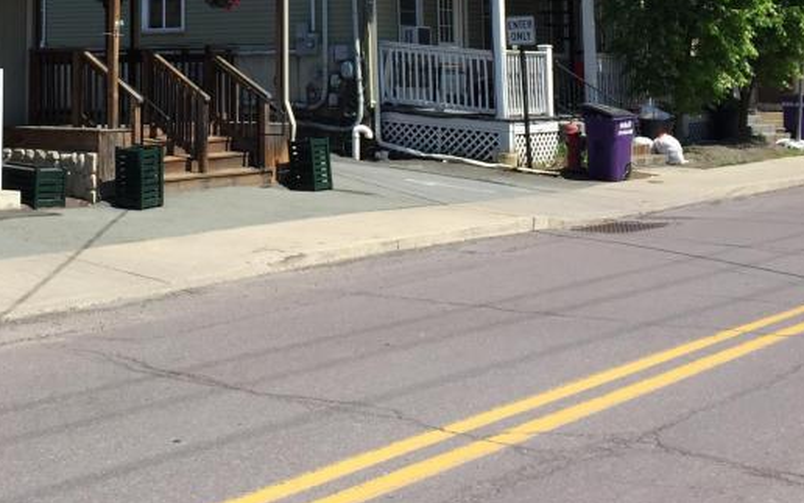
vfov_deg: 20.3
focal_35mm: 61
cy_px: -62
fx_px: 1337
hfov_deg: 32.6
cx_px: 165
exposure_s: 1/1412
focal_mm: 4.15
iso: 32
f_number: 2.2
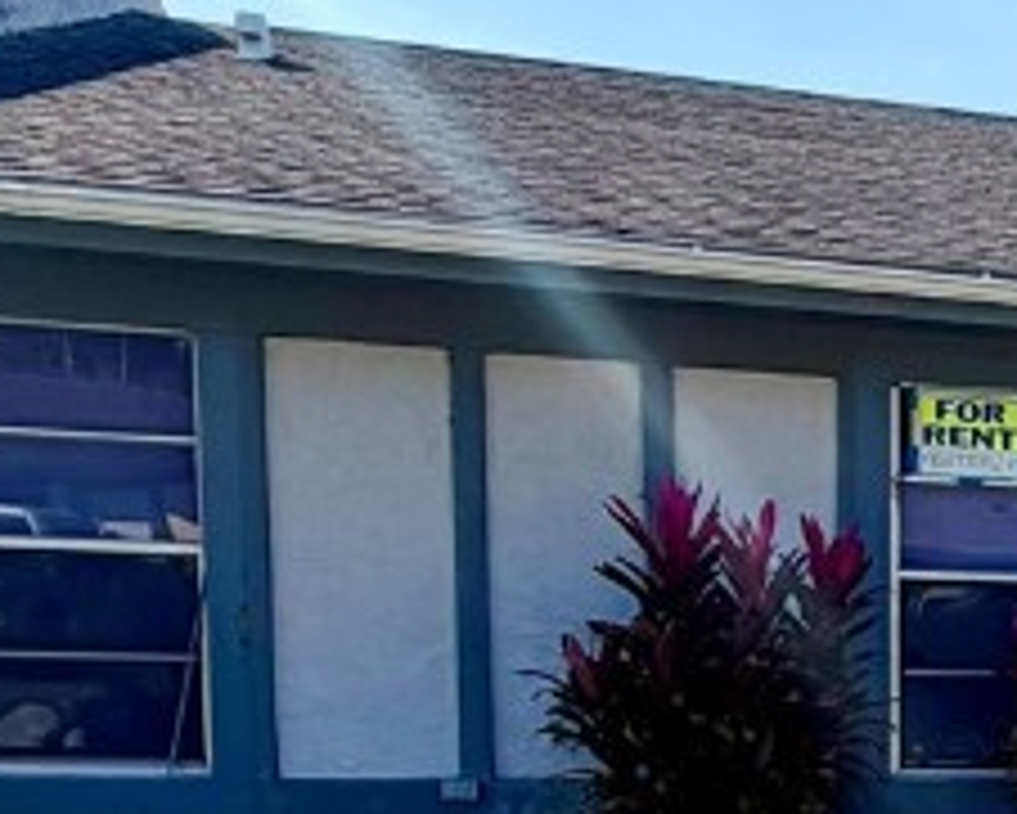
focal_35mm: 62
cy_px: 823
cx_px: 1444
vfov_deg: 23.5
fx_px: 1867
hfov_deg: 24.8
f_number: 2.2
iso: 20
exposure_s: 1/864
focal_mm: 2.22
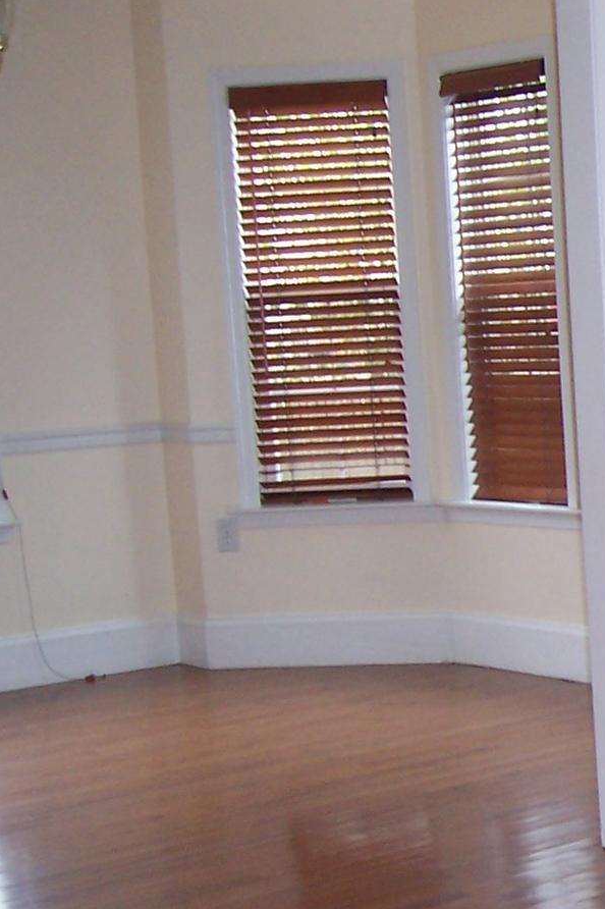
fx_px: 2169
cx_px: 960
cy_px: 665
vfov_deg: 23.4
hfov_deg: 14.6
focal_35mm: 86
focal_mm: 6
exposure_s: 1/60
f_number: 3
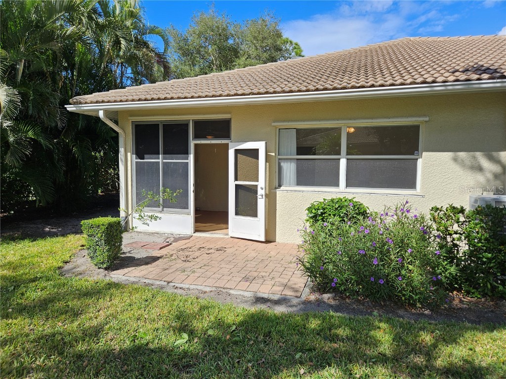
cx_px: 253
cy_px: 190
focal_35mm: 23
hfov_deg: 73.9
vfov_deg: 58.9
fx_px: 336
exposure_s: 1/1272
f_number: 1.8
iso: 25
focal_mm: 5.4
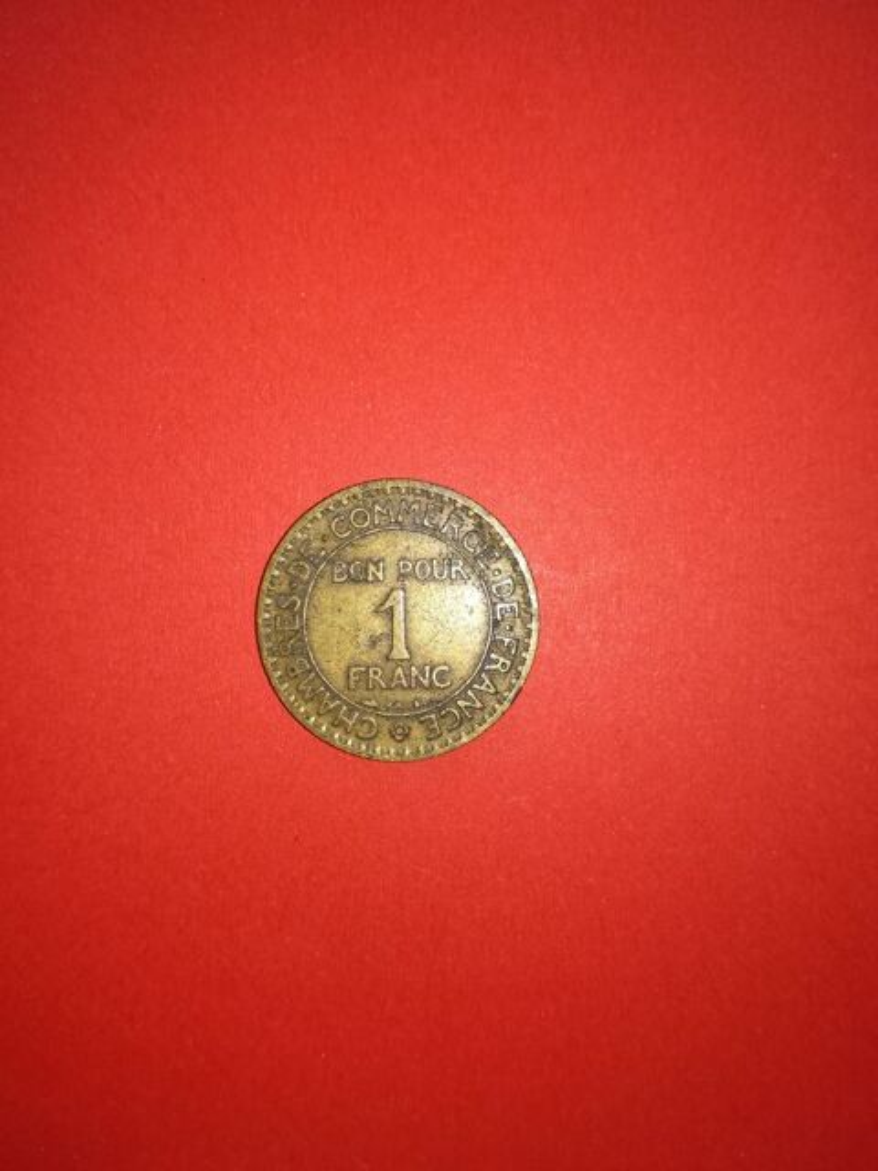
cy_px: 586
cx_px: 439
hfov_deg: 53.1
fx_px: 879
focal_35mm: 26
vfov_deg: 67.3
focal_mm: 3.83
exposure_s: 1/271
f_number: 2.2
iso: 50
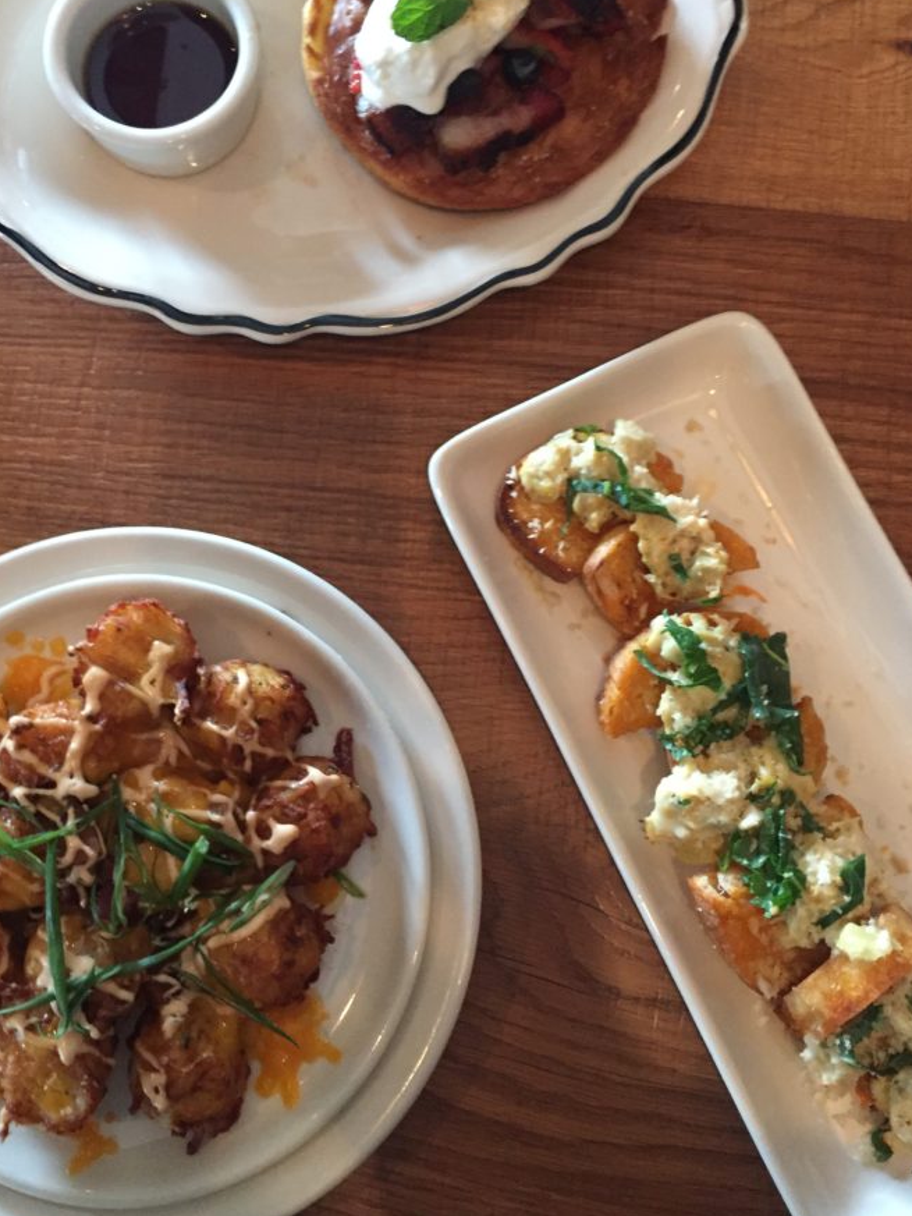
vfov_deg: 53.8
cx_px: 393
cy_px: 542
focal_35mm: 34
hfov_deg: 41.7
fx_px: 1194
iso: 250
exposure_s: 1/15
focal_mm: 4.15
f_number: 2.2
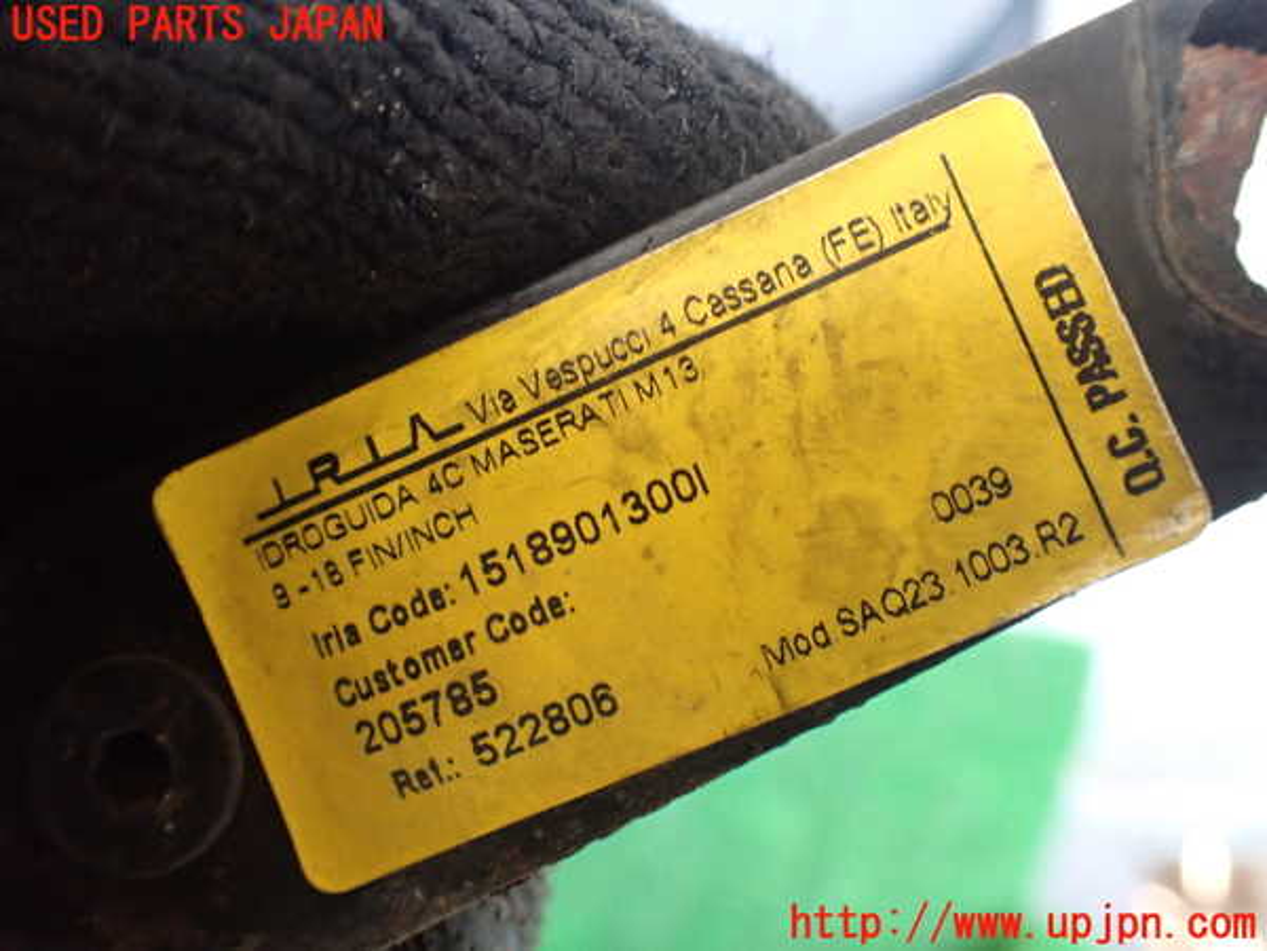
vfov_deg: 46.8
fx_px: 1098
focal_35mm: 30
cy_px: 476
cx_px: 634
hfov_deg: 60.0
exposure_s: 1/125
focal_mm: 5.4
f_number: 2.3
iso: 800
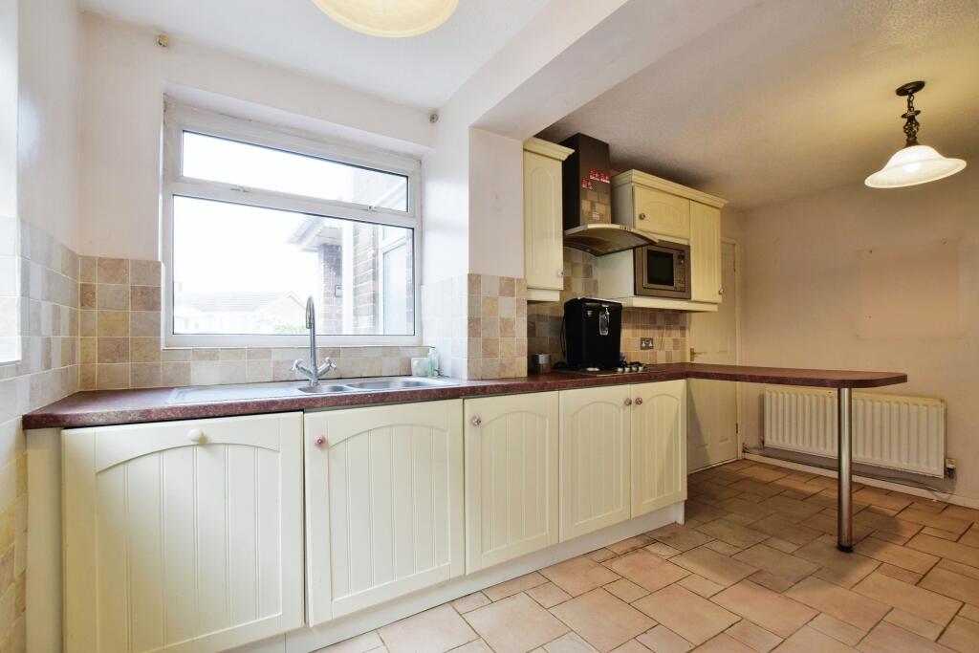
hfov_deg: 100.4
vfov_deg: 77.3
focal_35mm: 15
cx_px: 490
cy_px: 326
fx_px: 408
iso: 640
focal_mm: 10
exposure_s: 1/20
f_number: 8
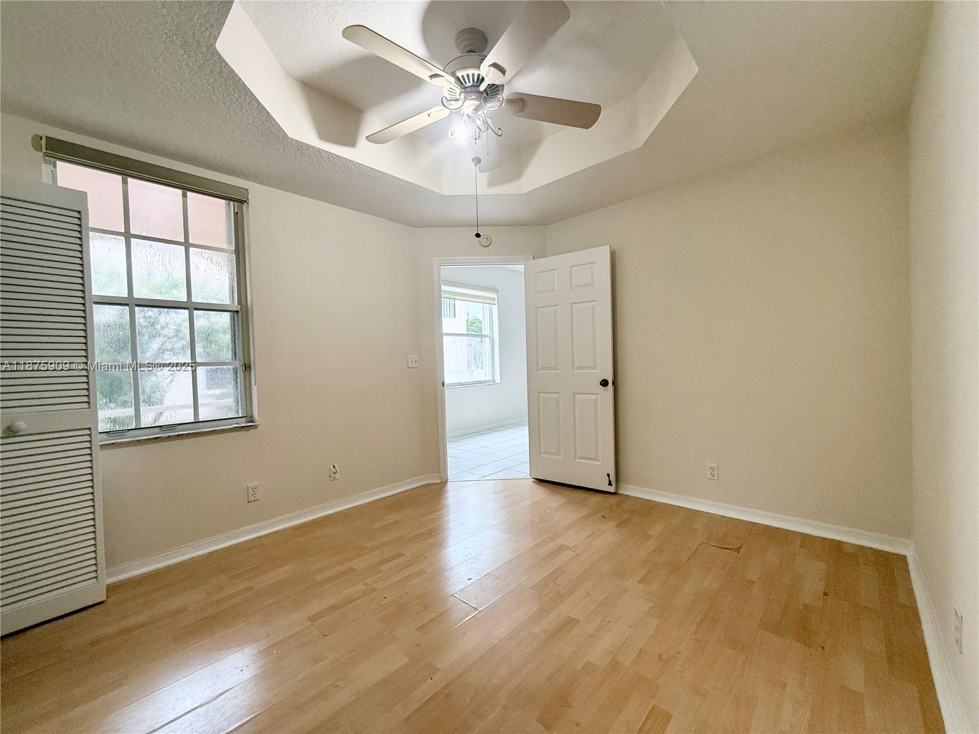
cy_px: 367
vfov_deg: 85.7
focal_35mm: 14
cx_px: 490
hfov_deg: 102.1
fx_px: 396
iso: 200
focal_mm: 2.22
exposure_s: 1/120
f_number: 2.2
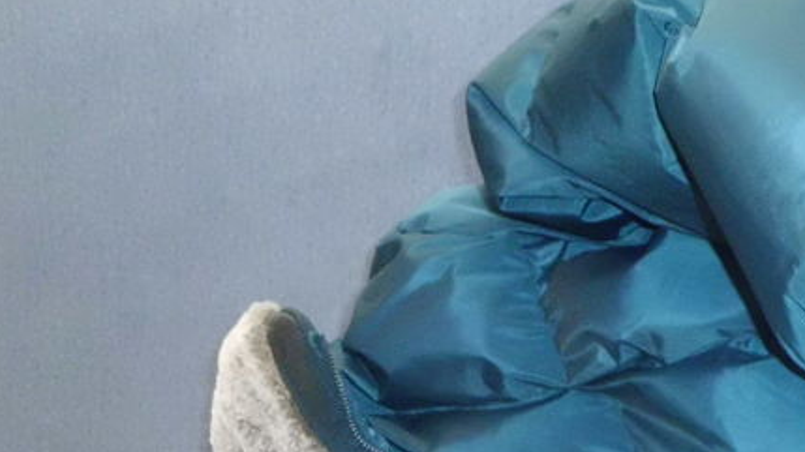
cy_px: 638
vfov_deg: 16.9
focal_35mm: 66
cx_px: 867
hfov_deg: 29.1
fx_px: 1408
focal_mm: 4.7
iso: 400
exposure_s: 1/60
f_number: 2.8
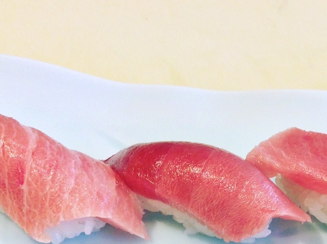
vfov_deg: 21.9
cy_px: 193
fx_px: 623
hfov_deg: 28.4
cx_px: 289
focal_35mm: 66
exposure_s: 1/120
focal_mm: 3.3
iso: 40
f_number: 2.4
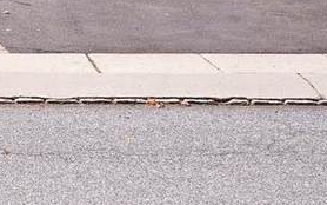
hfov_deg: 12.2
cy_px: -202
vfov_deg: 7.7
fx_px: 1462
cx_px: -158
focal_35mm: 164
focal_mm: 35
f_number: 8
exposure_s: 1/1667
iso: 800
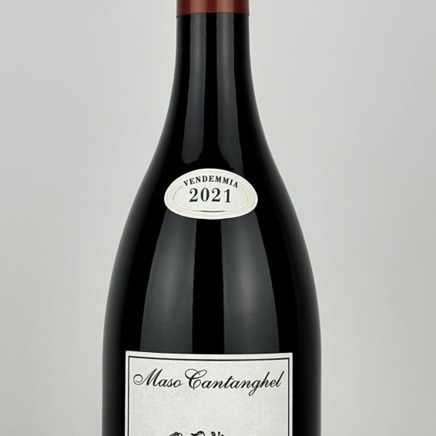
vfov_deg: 14.5
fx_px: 1710
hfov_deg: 14.5
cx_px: 189
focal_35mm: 120
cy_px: 210
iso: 80
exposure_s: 1/823
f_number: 1.78
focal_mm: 6.86
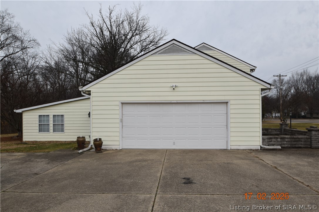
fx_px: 199
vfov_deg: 56.1
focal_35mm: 22
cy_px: 106
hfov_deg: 77.3
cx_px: 160
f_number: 9
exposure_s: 1/320
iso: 200
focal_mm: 15
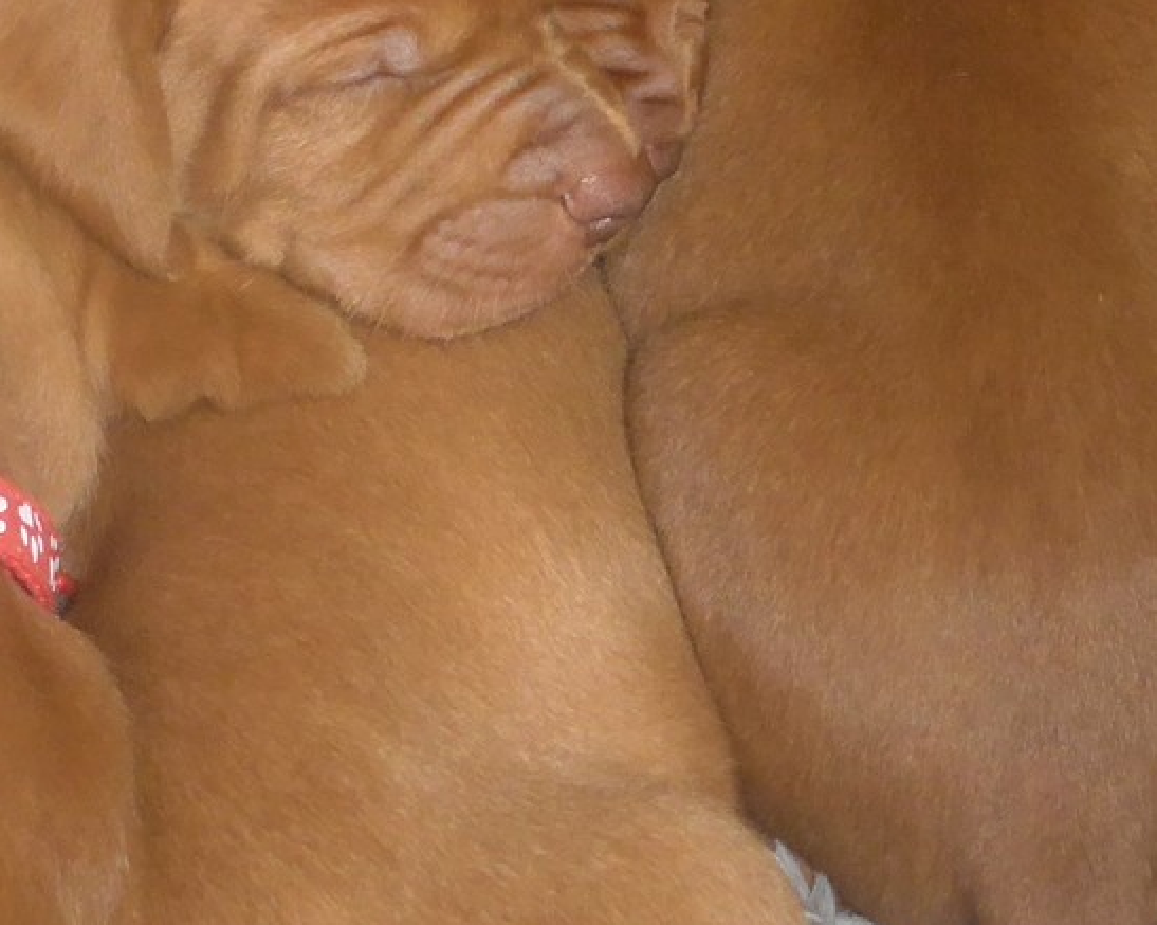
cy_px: -72
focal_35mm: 96
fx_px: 3286
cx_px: 438
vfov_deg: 15.6
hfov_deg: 19.9
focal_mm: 6
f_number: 2
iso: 500
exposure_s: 1/60
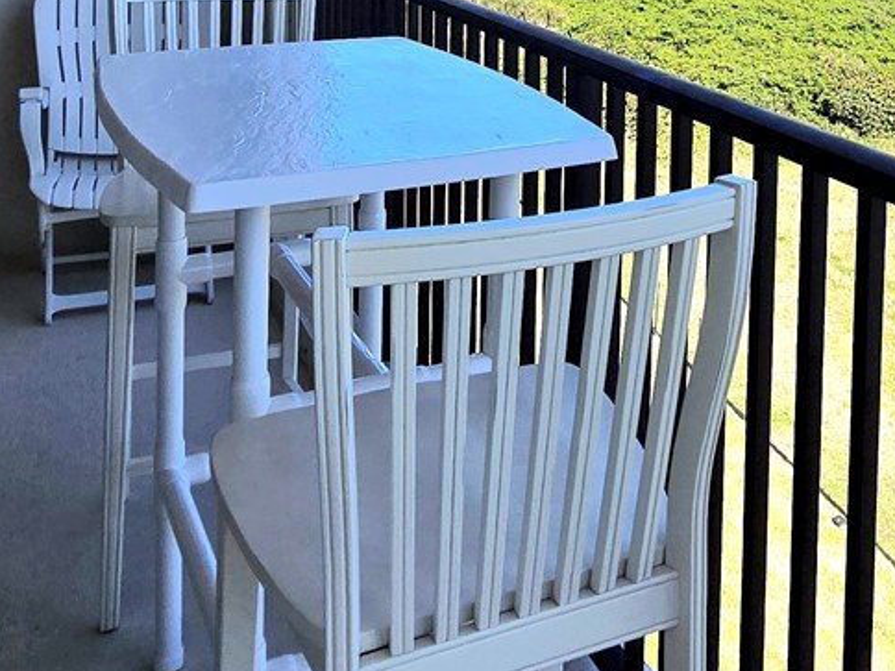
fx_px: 1112
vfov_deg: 29.9
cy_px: -79
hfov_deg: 42.3
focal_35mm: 43
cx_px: 692
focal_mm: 2.2
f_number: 2.2
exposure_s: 1/2000
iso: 50
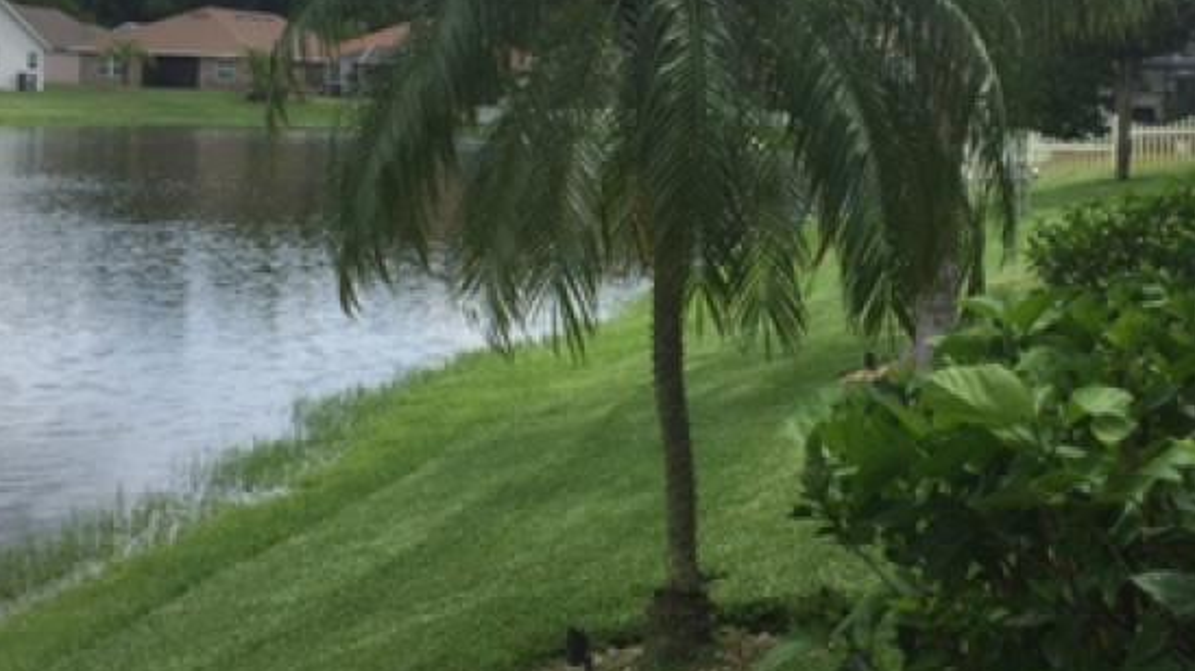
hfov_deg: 35.0
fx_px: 1869
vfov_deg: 20.3
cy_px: 196
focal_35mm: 59
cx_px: 829
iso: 32
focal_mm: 4.15
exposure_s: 1/2639
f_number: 2.2
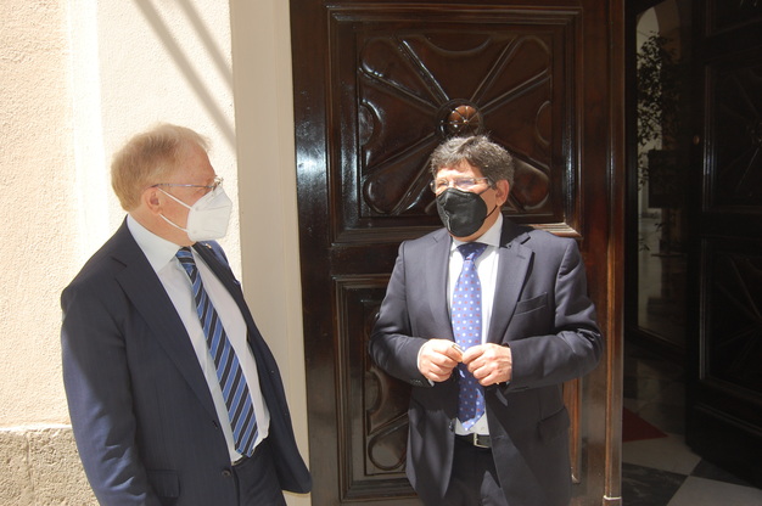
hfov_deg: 57.3
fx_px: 698
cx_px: 381
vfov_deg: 39.9
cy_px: 253
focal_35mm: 33
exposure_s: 1/500
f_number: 5.6
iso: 360
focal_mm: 22
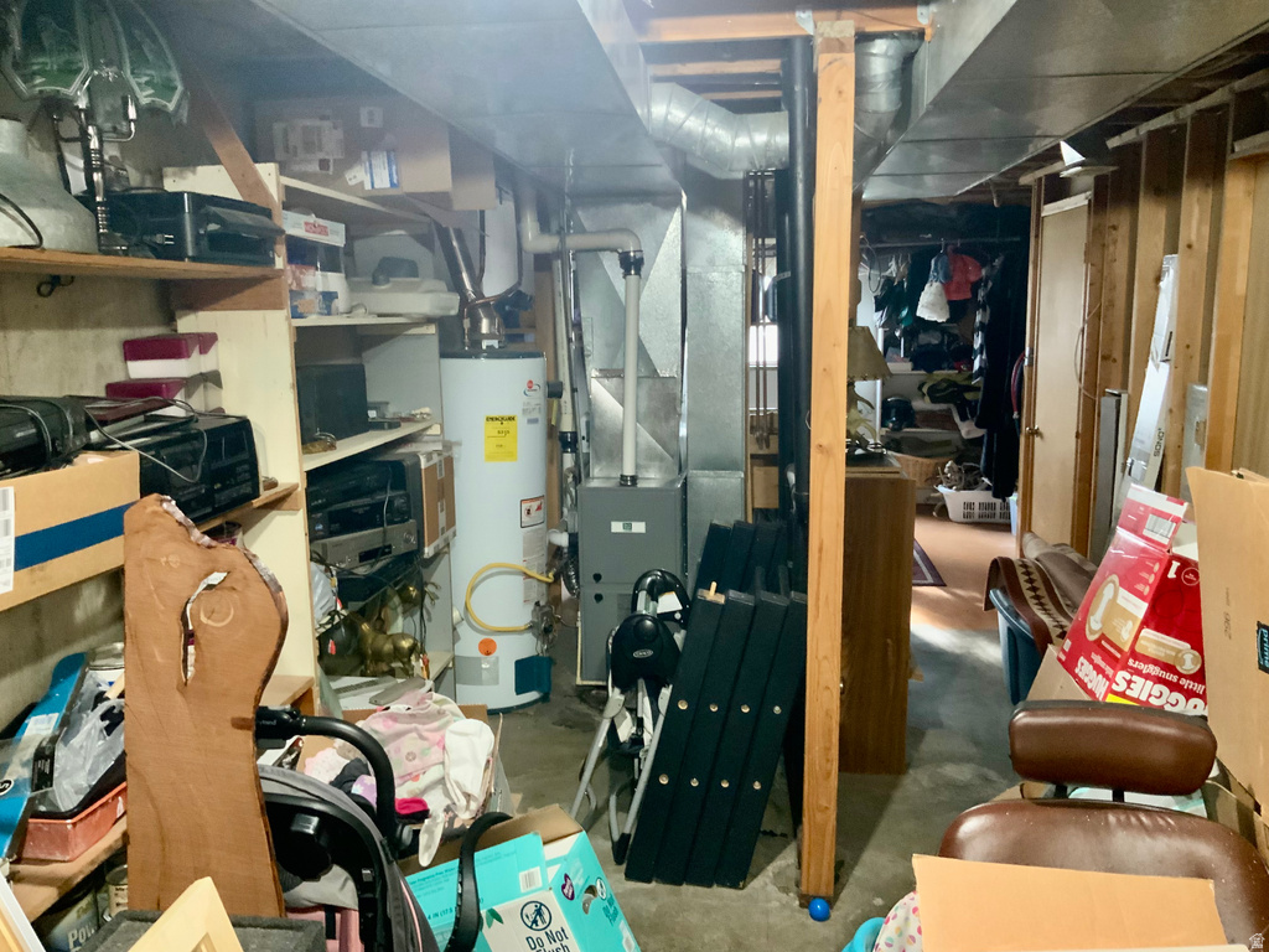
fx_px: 1063
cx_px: 634
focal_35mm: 29
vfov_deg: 48.2
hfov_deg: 61.7
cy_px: 476
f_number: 1.8
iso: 320
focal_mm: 3
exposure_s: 1/40
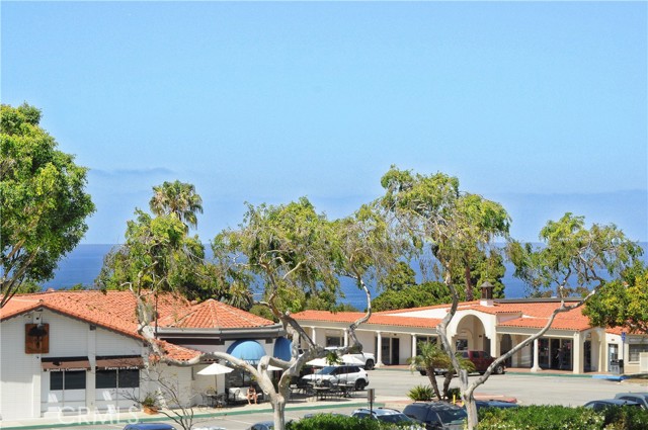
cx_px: 324
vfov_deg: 14.7
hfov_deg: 21.9
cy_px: 215
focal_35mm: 93
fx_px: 1672
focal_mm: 62
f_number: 16
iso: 250
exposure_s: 1/250
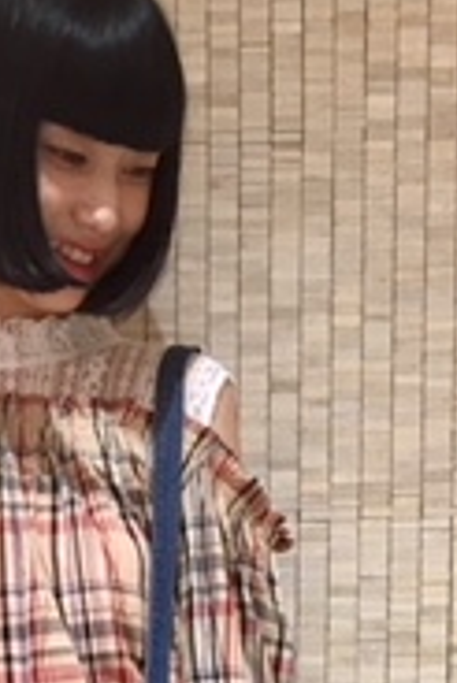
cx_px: 74
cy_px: 1047
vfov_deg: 17.4
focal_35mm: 105
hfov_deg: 13.0
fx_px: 1995
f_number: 2.2
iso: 40
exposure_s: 1/30
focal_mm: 4.15
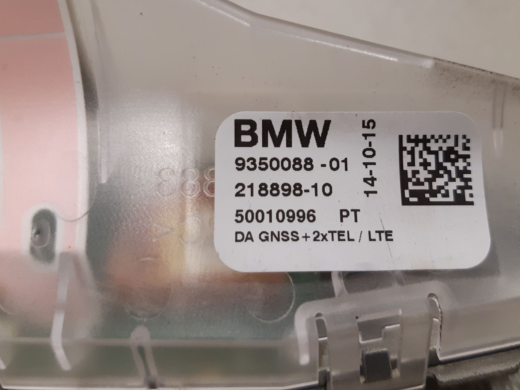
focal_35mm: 34
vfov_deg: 41.7
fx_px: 511
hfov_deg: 53.9
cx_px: 283
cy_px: 161
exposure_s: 1/50
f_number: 1.7
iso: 160
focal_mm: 3.93
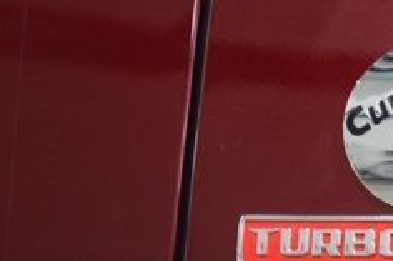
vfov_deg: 4.8
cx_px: 446
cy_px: 180
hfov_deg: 7.2
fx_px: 3109
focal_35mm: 285
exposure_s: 1/40
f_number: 4.5
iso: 1600
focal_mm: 70
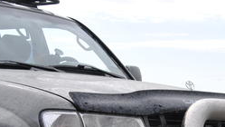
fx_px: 626
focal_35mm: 105
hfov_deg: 20.3
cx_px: 131
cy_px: 116
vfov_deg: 11.5
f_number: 7.1
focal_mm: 26
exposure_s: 1/200
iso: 100
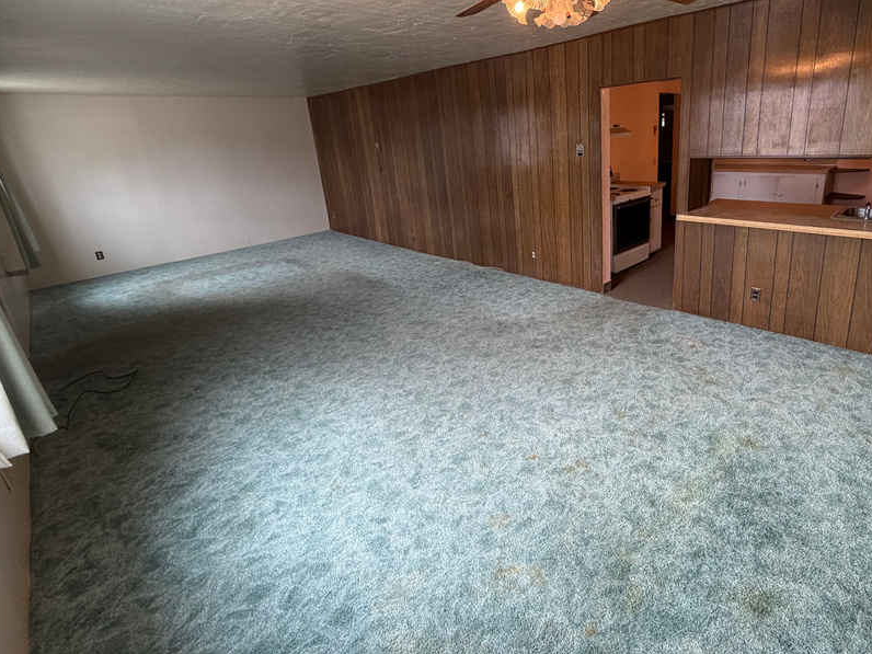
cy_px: 262
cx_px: 532
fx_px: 453
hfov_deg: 86.4
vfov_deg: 70.9
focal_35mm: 18
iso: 200
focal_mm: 2.22
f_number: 2.2
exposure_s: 1/60
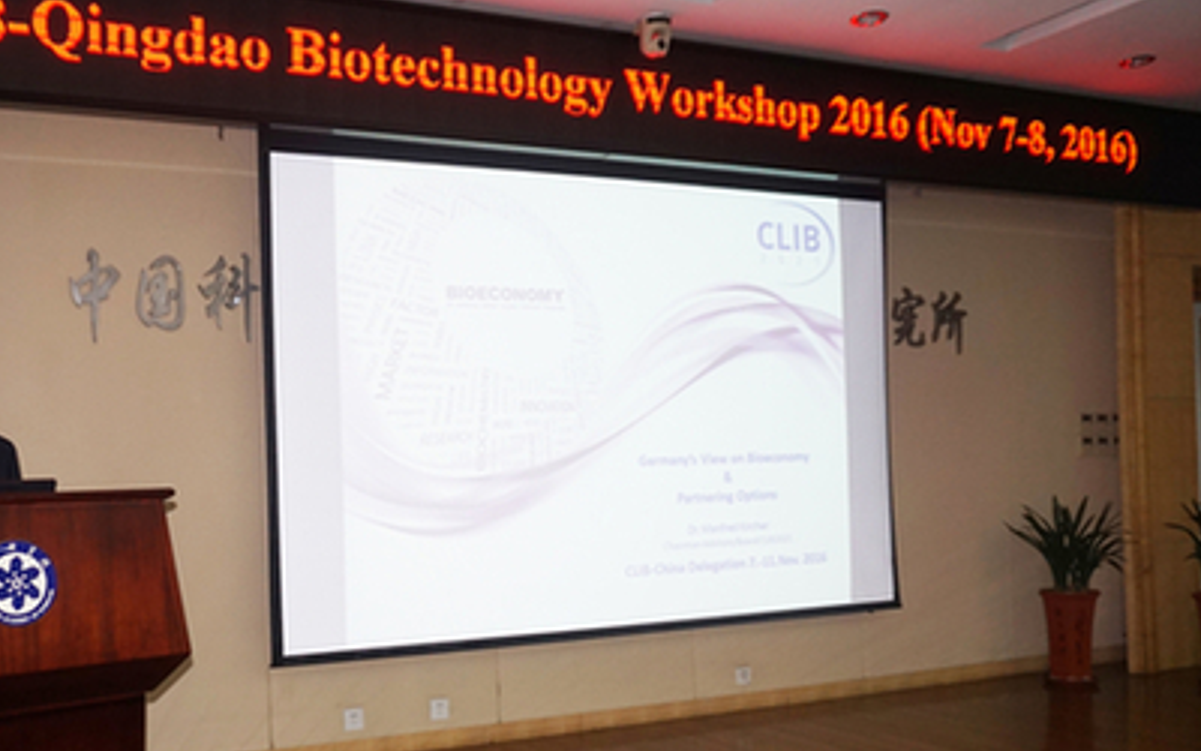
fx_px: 1178
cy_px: 472
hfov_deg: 52.8
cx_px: 381
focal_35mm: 36
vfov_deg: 35.1
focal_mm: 16
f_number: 4
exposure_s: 1/160
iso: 640
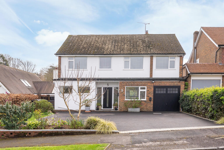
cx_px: 112
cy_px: 75
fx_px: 174
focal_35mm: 28
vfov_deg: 46.5
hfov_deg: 65.4
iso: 1250
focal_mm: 28
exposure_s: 1/1250
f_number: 7.1
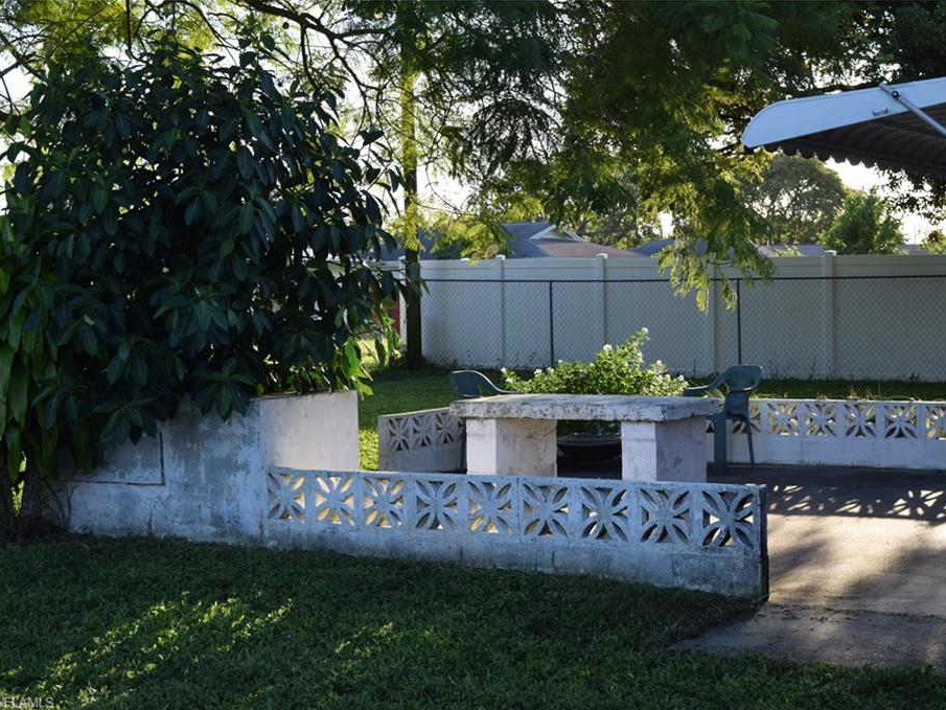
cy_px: 356
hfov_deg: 31.2
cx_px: 516
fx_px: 1695
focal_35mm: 62
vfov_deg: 23.7
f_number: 8
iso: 280
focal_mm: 38
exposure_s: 1/250
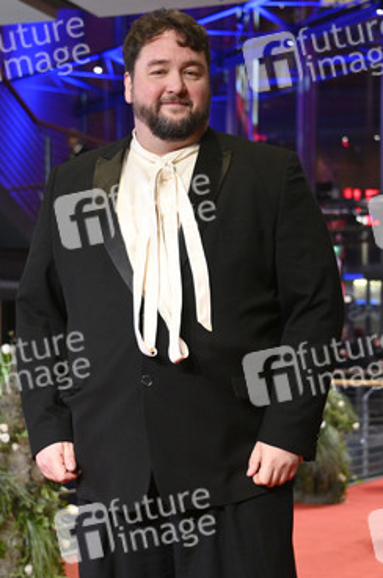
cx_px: 181
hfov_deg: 18.4
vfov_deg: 27.4
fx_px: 1185
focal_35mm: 74
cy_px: 291
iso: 5000
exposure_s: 1/250
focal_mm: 68
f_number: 4.8
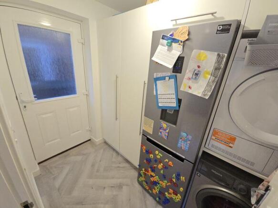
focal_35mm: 13
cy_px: 104
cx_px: 139
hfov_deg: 106.2
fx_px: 104
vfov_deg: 89.9
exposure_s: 1/50
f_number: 2.2
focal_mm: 2.2
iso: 200
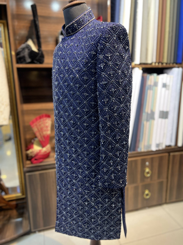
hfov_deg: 53.1
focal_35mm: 26
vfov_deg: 67.3
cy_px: 122
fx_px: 183
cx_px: 92
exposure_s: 1/50
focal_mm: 5.7
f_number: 1.5
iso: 100
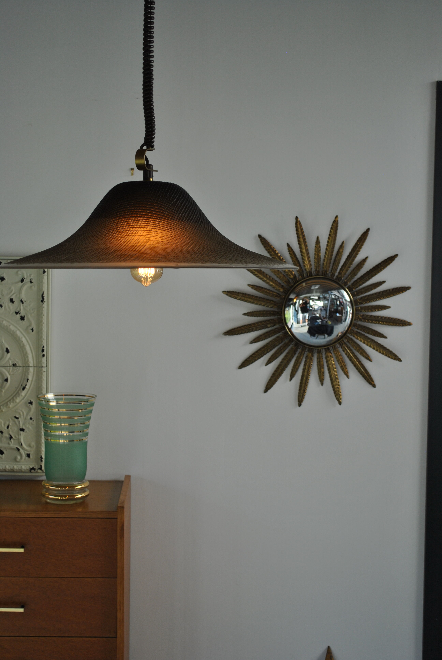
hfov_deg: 22.7
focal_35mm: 60
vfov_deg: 33.4
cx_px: 221
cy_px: 330
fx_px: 1102
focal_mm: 40
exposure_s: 1/125
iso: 200
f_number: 5.6
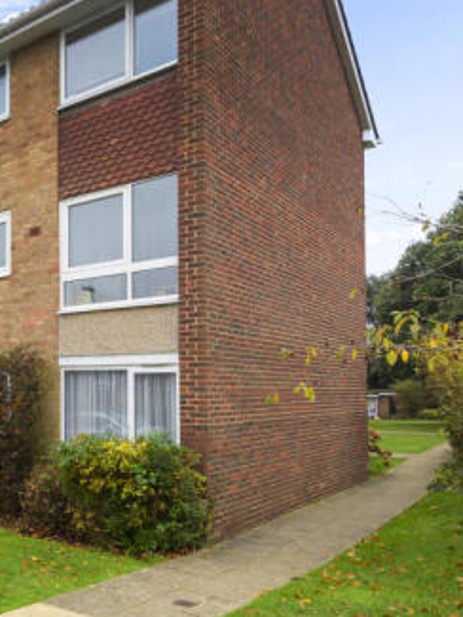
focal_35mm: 31
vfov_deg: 58.0
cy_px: 259
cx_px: 15
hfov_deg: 40.6
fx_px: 552
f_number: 5
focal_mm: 16
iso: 250
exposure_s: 1/60
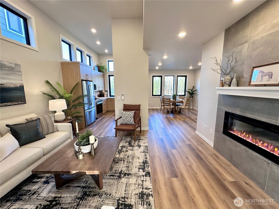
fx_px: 113
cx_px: 140
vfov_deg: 85.7
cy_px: 104
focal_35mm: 14
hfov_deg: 102.1
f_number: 2.2
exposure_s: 1/120
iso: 250
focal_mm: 2.22
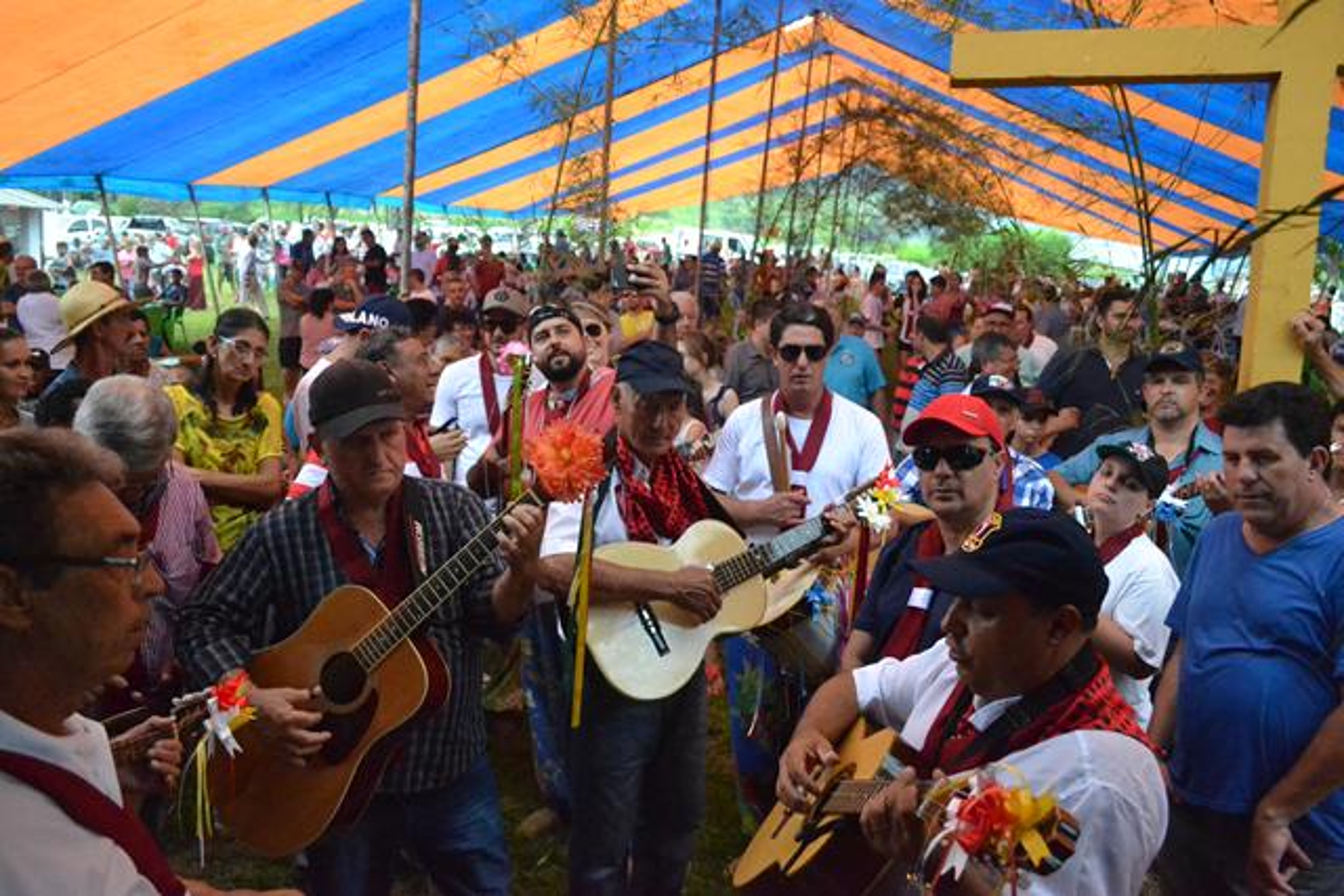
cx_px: 672
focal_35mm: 27
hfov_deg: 67.4
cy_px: 448
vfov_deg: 48.0
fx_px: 1008
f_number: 3.5
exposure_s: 1/1250
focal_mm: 18
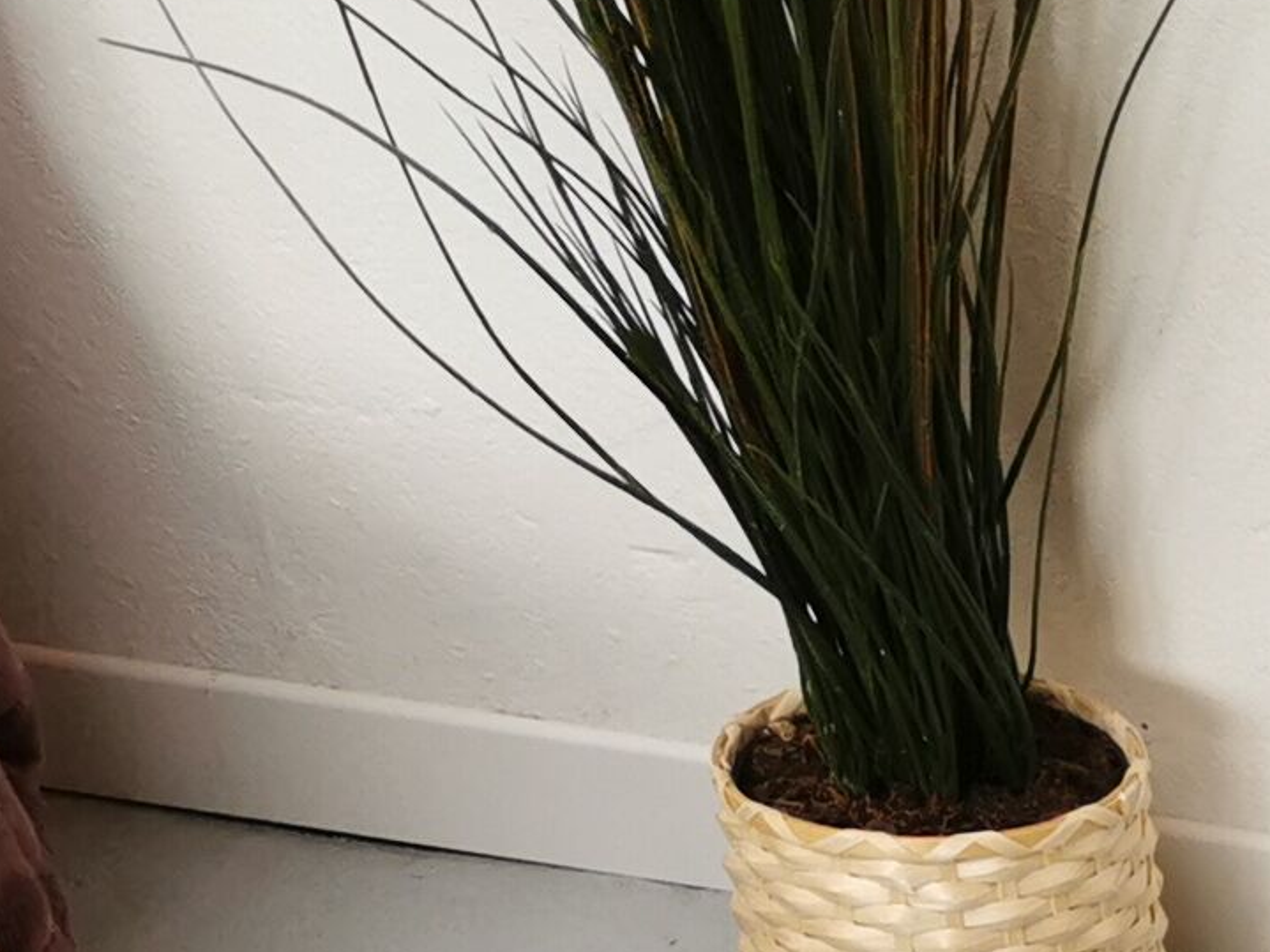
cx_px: 2420
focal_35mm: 137
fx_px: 5025
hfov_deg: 12.8
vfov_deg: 9.8
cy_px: 2079
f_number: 1.8
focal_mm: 5.58
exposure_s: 1/100
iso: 80
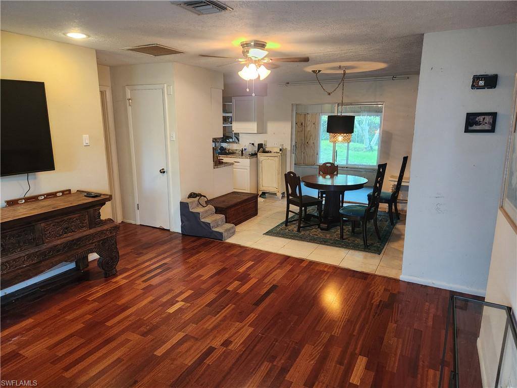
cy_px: 194
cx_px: 258
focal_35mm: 23
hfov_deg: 73.9
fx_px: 344
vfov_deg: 58.9
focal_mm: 5.4
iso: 500
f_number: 1.8
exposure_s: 1/120
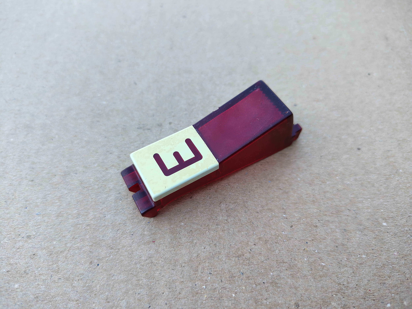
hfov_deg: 71.6
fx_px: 286
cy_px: 154
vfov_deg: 56.8
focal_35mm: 24
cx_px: 206
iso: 100
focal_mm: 5.56
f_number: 1.8
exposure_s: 1/219
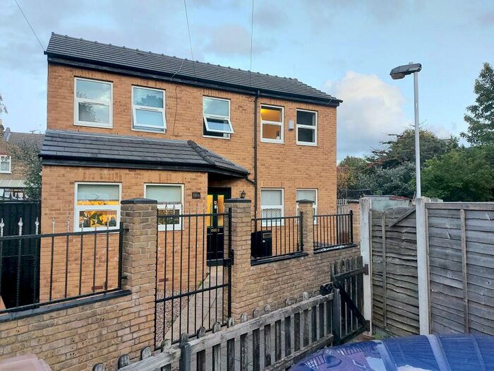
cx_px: 247
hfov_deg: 71.6
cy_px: 186
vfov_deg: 56.8
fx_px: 343
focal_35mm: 24
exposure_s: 1/25
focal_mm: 5.23
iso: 250
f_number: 1.8
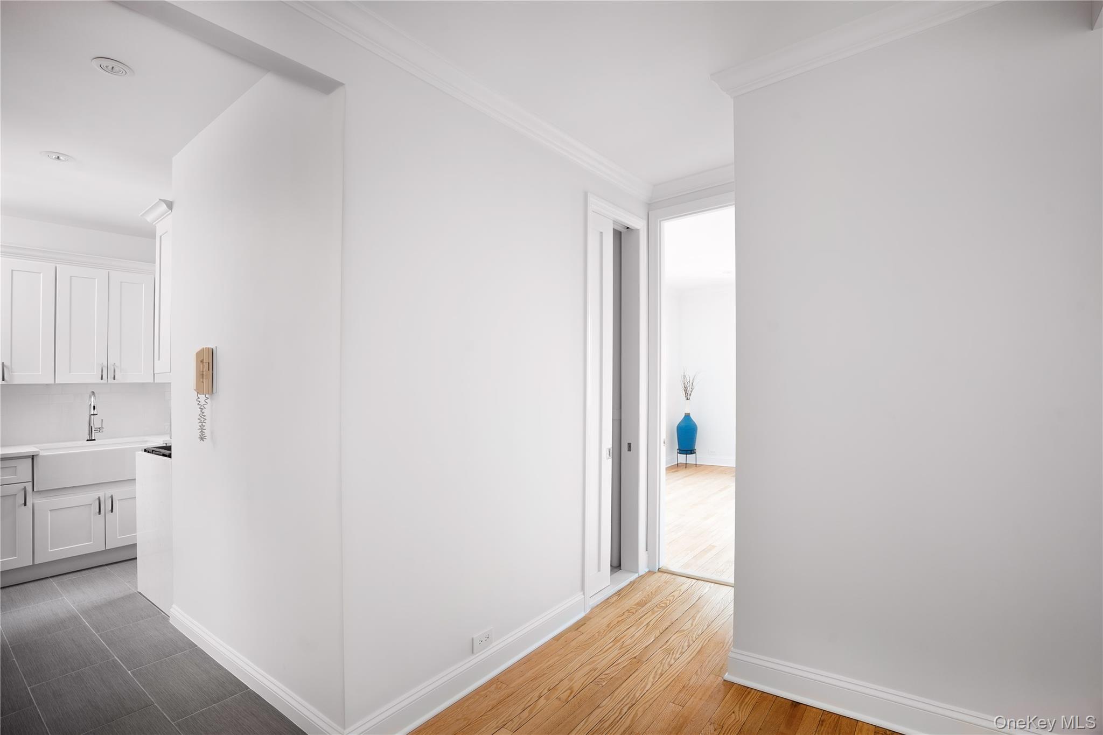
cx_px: 552
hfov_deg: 96.7
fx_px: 490
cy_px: 368
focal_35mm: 16
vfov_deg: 73.7
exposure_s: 1.6
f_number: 8
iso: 320
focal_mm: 16
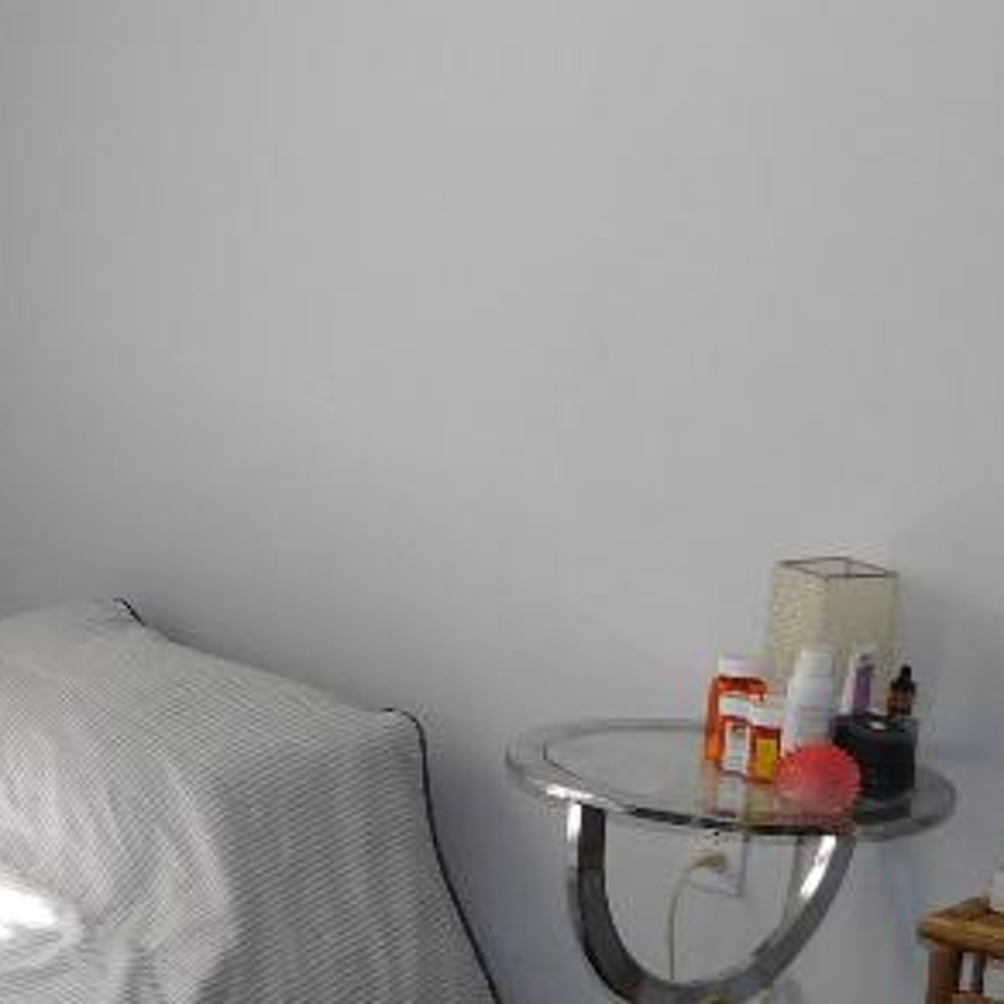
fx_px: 3052
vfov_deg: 18.6
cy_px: 650
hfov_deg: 17.1
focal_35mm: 93
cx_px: -437
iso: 140
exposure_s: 1/30
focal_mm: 5.3
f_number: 3.2
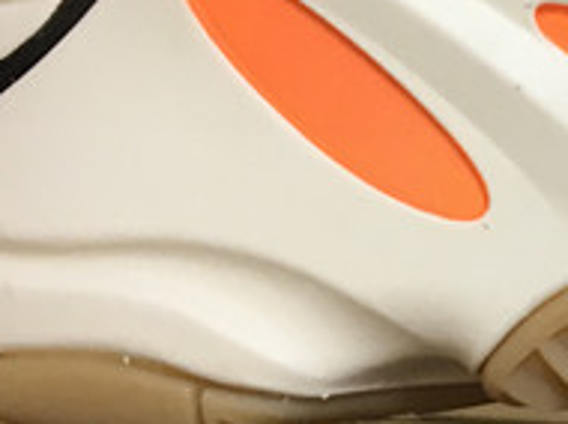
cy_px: -81
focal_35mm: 153
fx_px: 2507
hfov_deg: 11.6
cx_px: 1130
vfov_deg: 9.5
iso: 80
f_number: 2.2
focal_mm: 4.15
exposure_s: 1/33
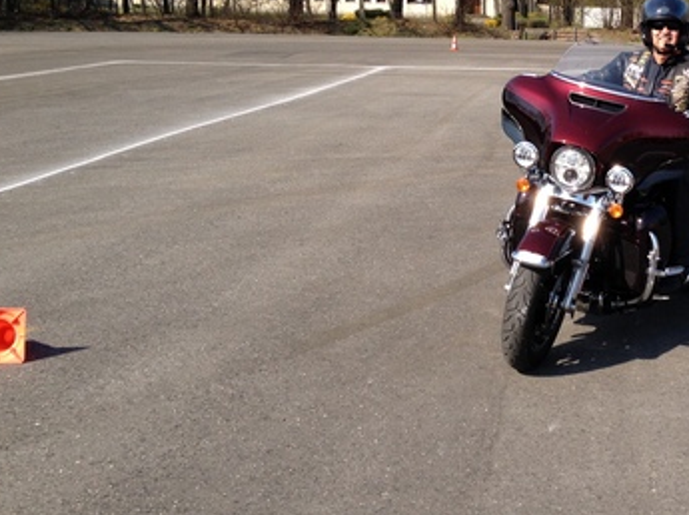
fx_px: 1292
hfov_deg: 28.8
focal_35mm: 65
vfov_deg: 22.4
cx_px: 609
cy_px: 160
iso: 50
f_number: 2.4
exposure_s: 1/1200
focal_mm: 4.28
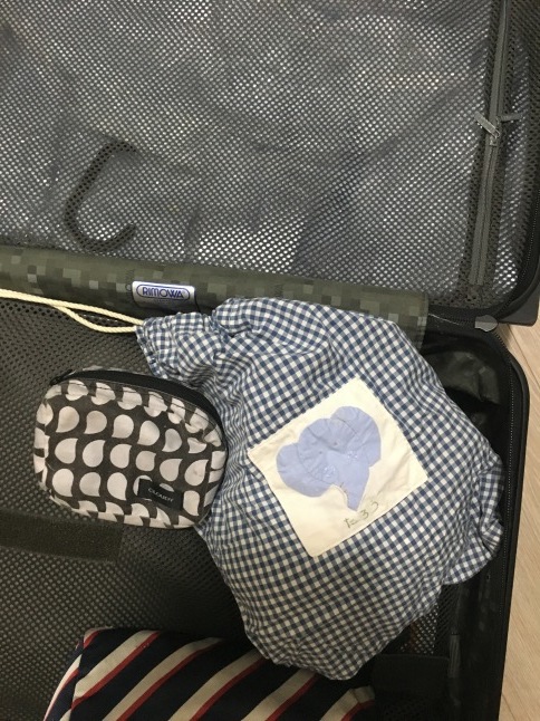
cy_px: 360
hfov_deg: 48.2
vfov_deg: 61.7
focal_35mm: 29
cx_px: 270
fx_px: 604
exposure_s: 1/15
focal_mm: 4.15
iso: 200
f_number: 2.2
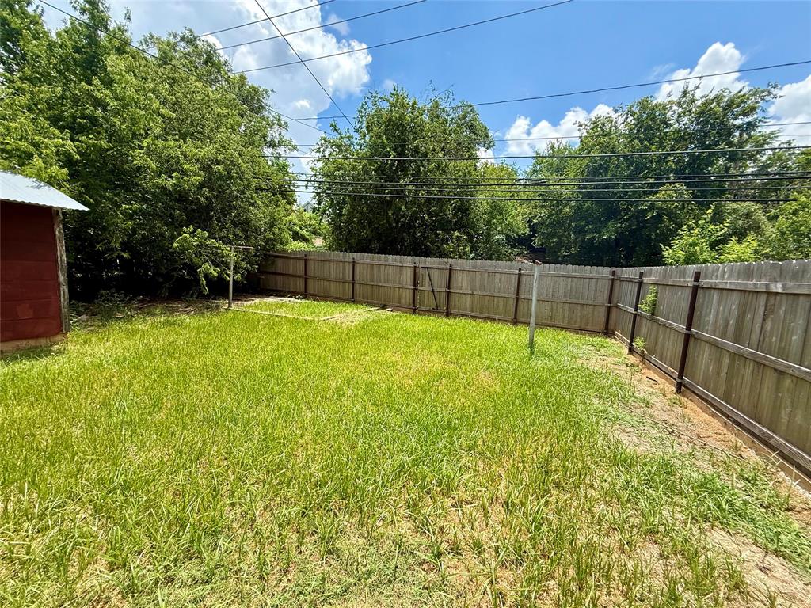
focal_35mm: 14
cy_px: 304
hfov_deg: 102.1
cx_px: 406
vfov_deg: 85.7
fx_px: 328
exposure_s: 1/955
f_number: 2.2
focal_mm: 2.22
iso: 64
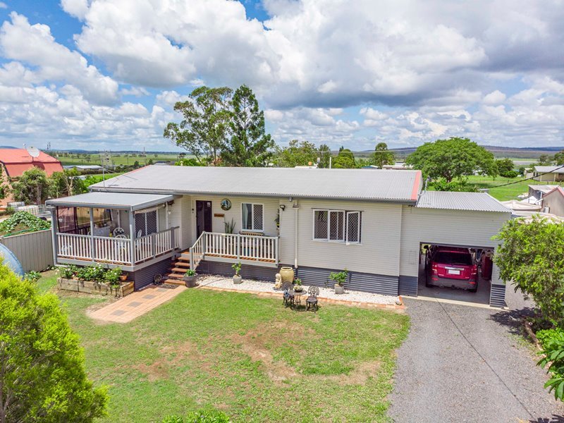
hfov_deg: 71.6
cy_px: 212
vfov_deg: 56.8
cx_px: 282
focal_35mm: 24
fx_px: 391
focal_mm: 4.5
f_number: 2.8
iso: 115
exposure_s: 1/2000
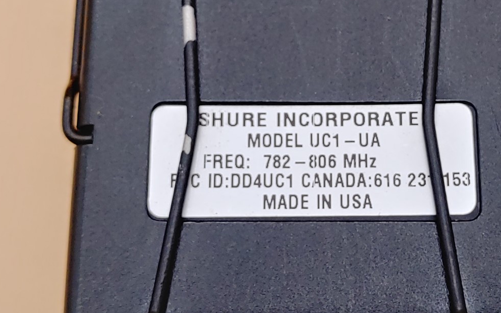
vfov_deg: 17.2
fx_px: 1038
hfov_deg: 27.0
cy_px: 133
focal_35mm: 76
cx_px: 326
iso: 50
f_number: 1.8
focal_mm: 4.36
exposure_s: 1/156
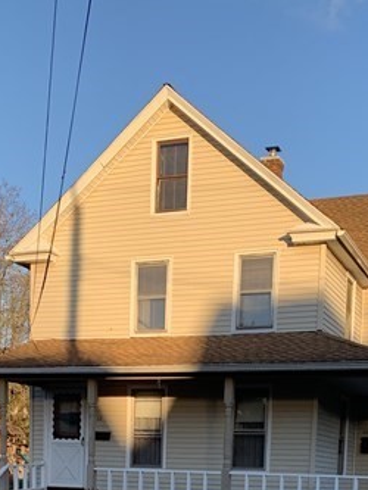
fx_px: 850
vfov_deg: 28.6
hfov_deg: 24.4
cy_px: 562
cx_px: 197
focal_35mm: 60
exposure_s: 1/543
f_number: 1.8
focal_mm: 4.25
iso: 25
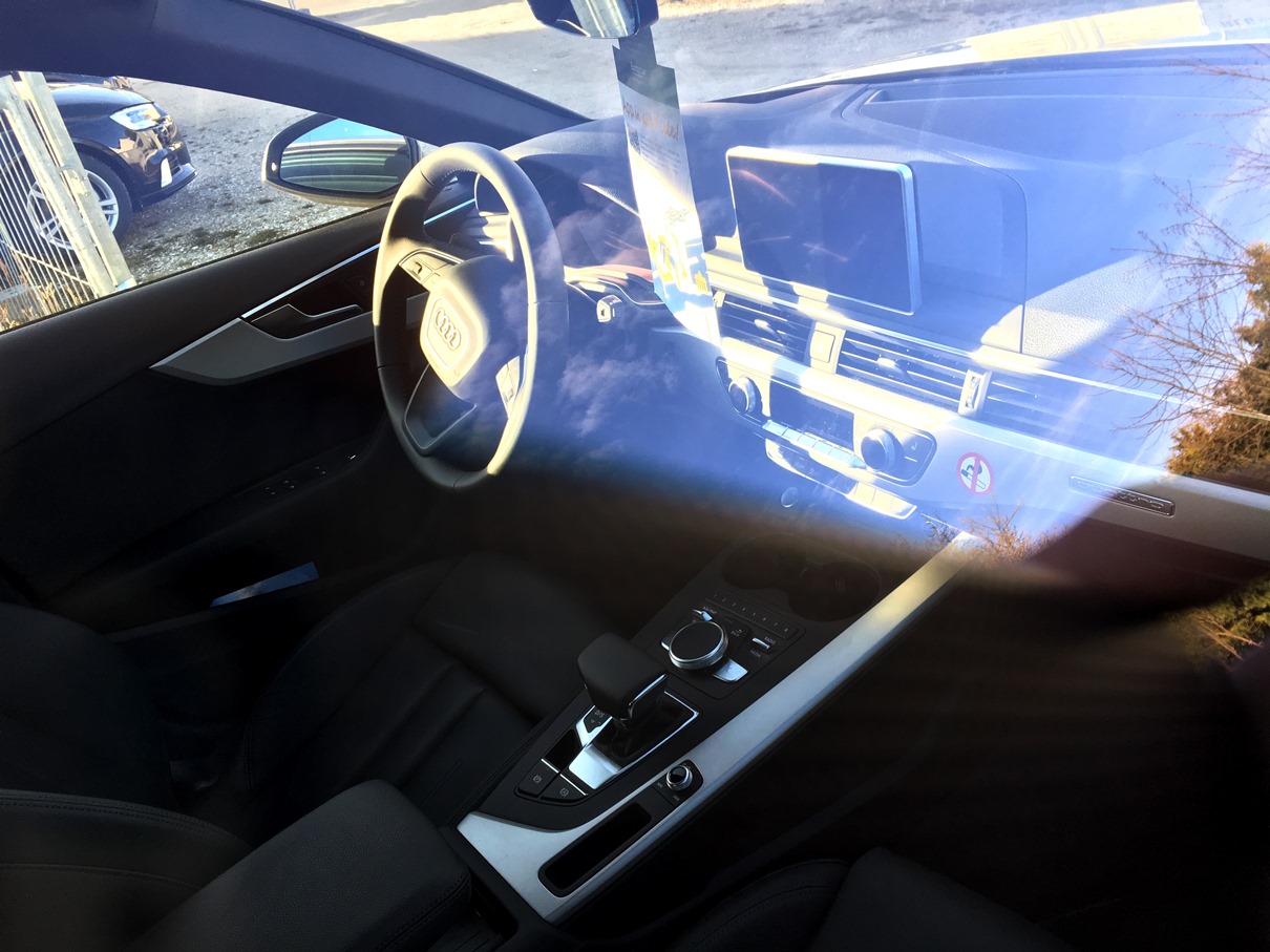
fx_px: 1064
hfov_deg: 61.7
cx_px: 635
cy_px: 476
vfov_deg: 48.2
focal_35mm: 29
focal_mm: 4.15
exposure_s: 1/100
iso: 32
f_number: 2.2
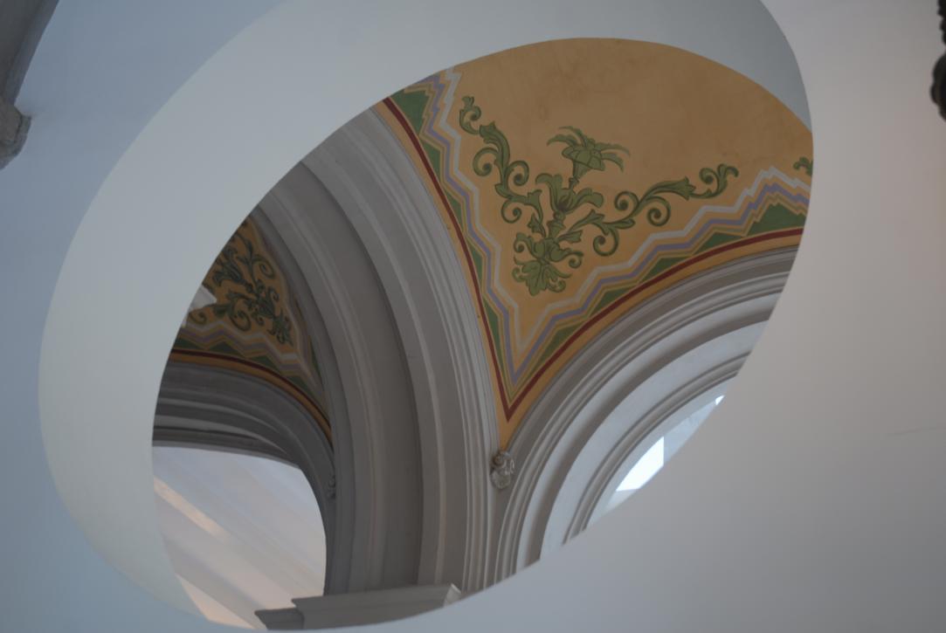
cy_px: 316
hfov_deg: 37.8
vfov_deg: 25.8
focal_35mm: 52
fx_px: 1381
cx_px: 473
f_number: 4.2
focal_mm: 35
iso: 100
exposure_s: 1/10
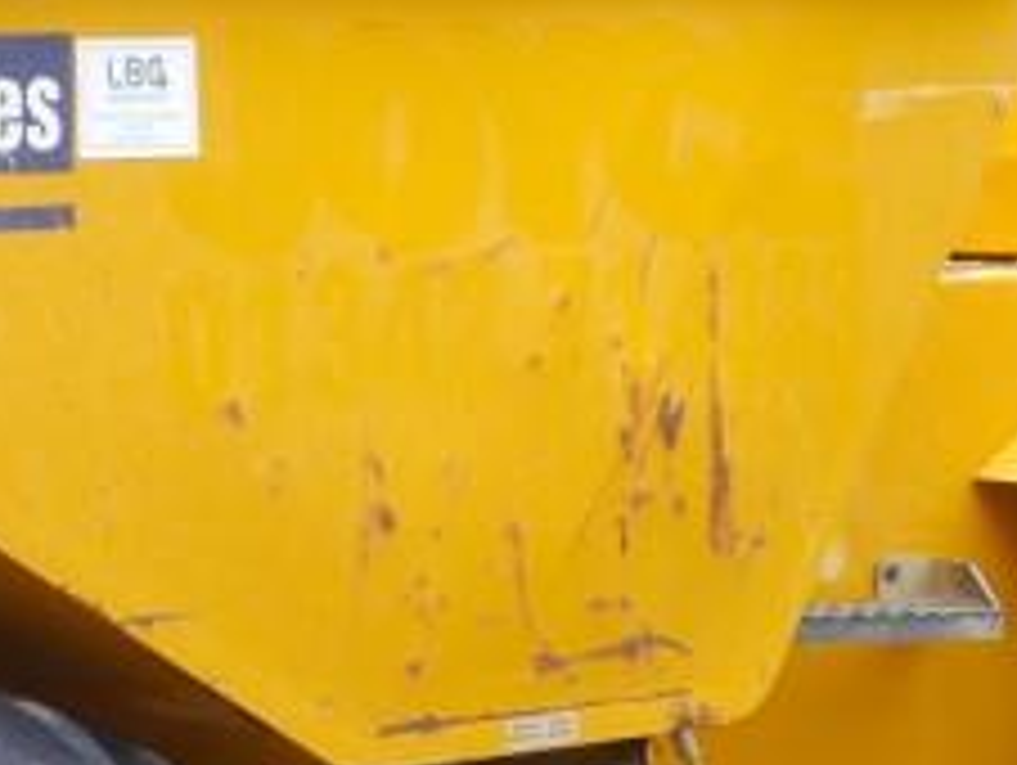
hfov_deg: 9.9
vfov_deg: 7.5
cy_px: 306
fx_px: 5853
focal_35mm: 199
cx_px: 45
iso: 160
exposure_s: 1/80
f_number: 4.4
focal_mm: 22
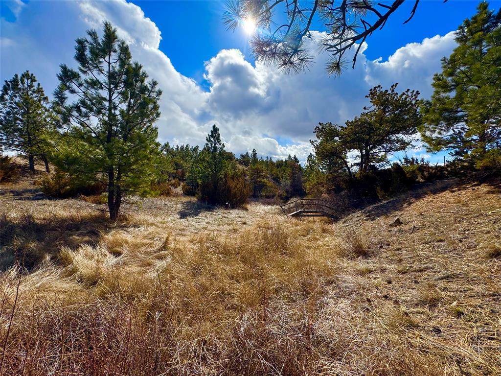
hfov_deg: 102.1
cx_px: 250
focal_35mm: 14
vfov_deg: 85.7
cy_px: 188
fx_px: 203
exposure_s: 1/2342
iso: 50
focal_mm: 2.22
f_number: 2.2
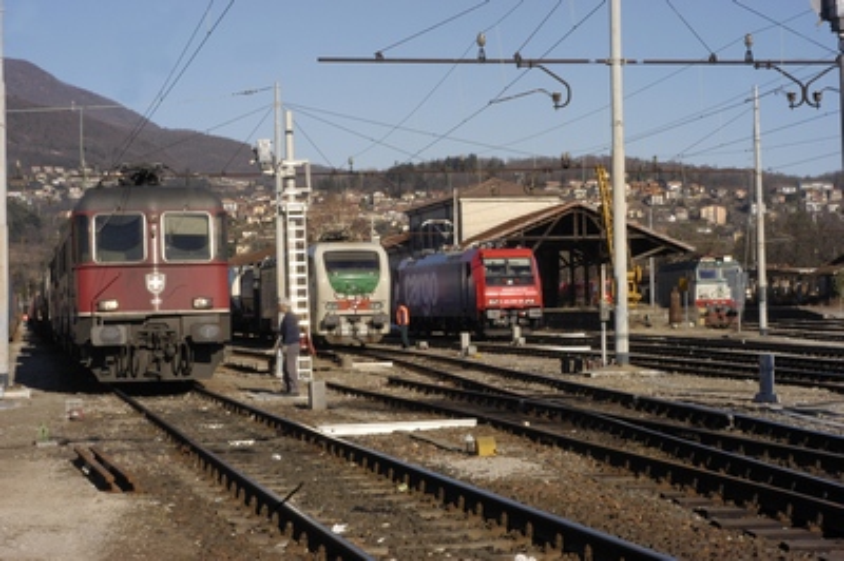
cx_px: 422
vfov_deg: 18.2
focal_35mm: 75
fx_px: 1757
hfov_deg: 27.0
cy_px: 280
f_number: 20
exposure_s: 1/250
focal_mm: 50
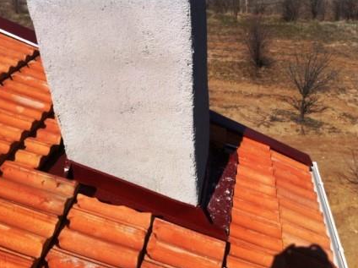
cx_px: 182
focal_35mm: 37
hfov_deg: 50.2
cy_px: 141
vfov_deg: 38.6
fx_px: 382
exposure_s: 1/2742
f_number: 2.8
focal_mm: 3.85
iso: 80
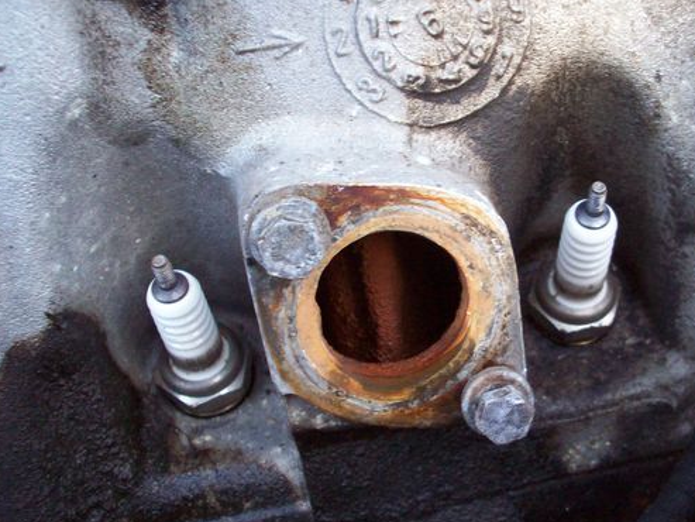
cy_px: 305
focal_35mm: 48
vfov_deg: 30.2
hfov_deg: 39.3
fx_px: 964
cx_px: 445
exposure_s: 1/64
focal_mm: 6.2
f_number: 2.8
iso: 160
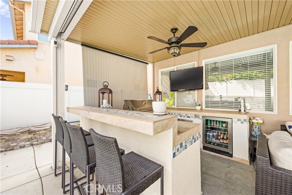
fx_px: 114
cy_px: 98
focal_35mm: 14
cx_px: 146
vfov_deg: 81.2
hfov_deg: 104.2
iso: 125
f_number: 8
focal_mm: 14
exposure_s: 1/40
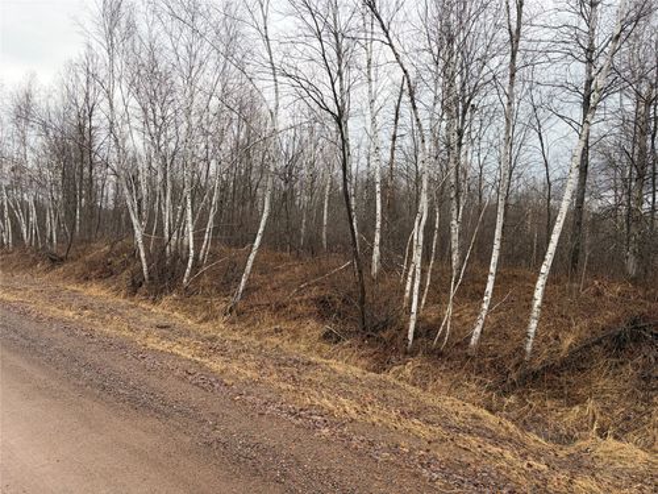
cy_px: 247
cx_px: 329
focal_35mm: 26
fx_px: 494
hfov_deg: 67.3
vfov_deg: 53.1
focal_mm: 5.96
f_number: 1.6
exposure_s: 1/267
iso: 50
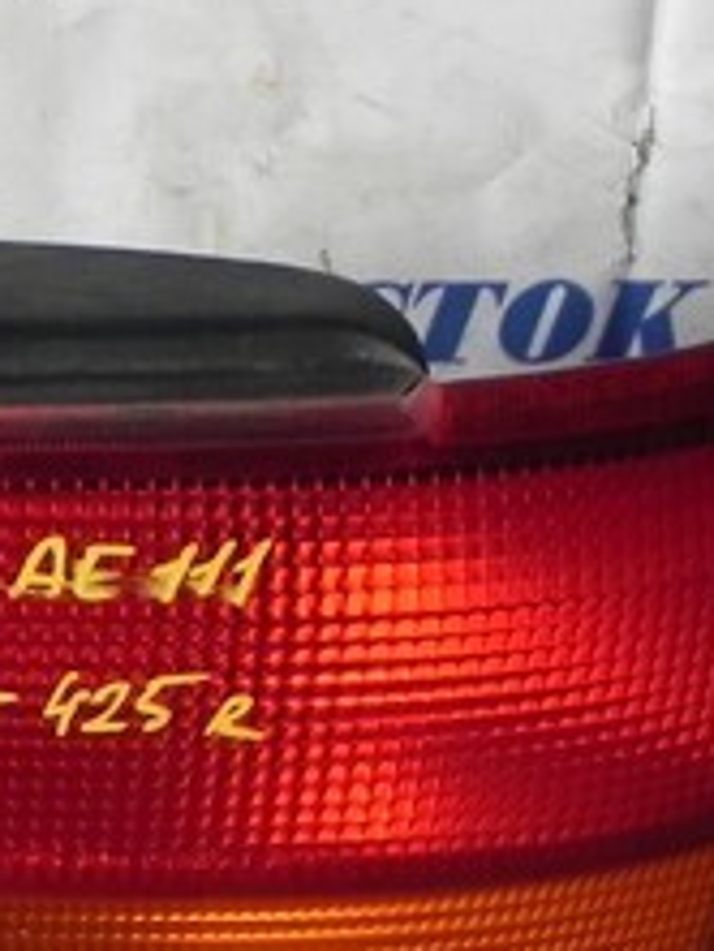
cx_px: -125
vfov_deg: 20.8
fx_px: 2583
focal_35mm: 94
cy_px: 645
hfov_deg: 15.2
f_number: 2.8
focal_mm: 4.6
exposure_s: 1/30
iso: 184
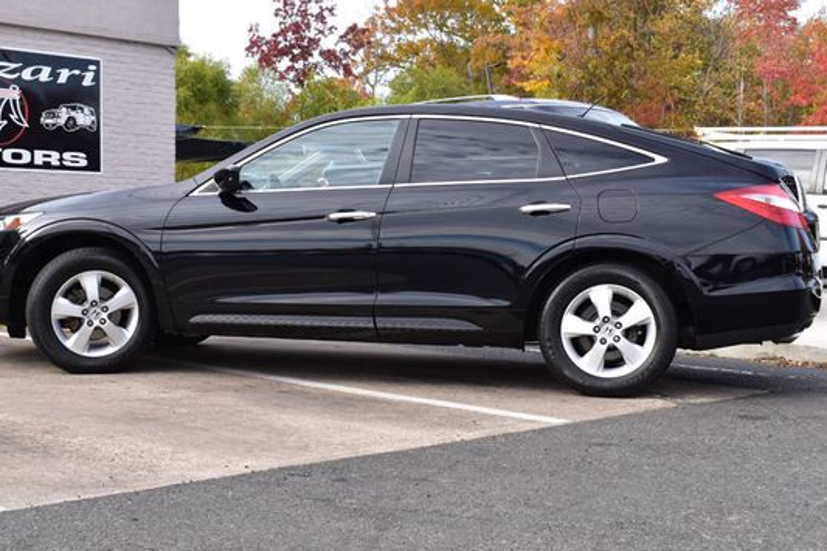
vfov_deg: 25.0
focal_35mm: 54
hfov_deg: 36.8
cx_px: 344
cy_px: 267
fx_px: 1240
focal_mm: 30
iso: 400
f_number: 10
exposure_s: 1/250
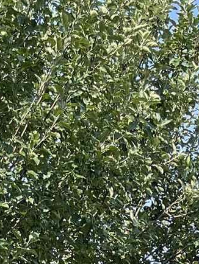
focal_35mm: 138
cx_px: 120
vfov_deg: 11.4
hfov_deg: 10.8
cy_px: 667
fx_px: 1057
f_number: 1.6
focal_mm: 5.1
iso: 50
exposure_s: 1/1266
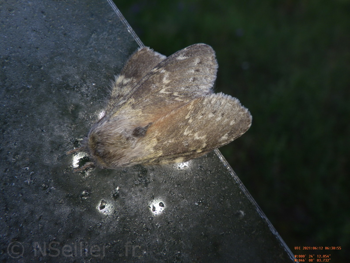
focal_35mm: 34
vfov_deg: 41.8
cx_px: 175
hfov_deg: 54.0
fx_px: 344
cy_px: 132
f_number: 4.6
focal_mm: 6.1
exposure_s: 1/500
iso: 125
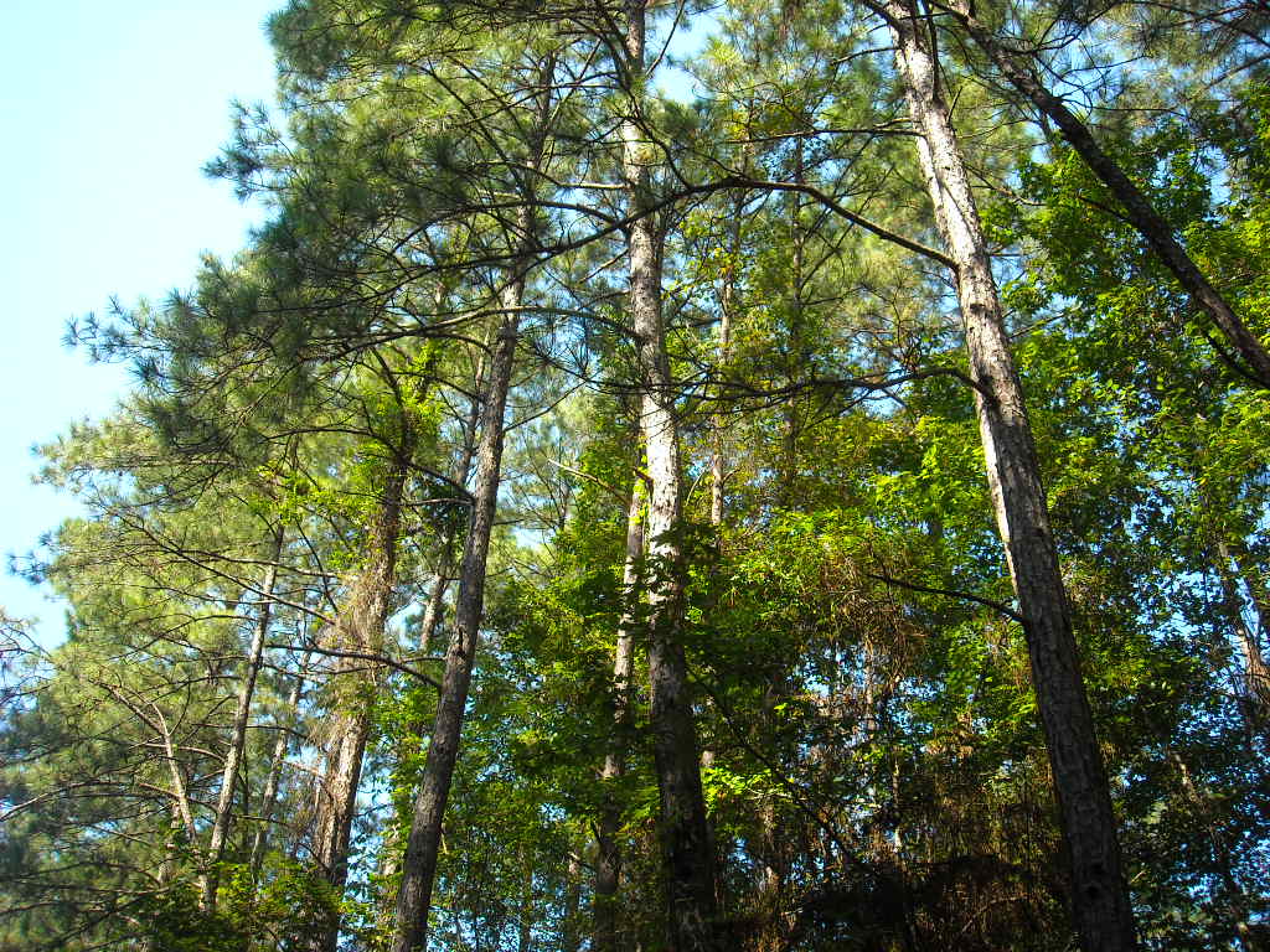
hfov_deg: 52.6
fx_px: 1284
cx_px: 635
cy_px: 476
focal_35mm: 35
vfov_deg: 40.7
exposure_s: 1/176
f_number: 2.8
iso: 64
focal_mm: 5.7
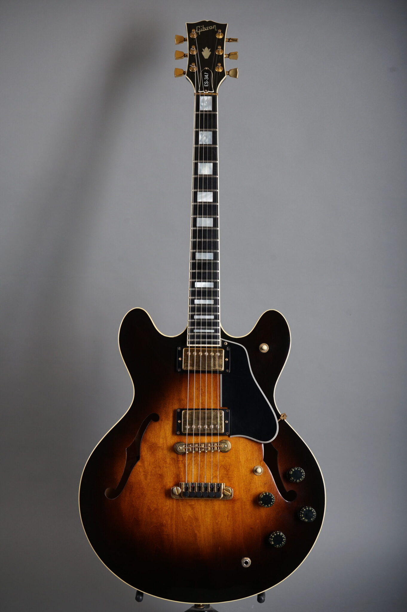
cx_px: 204
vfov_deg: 40.4
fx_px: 832
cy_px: 306
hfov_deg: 27.5
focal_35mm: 49
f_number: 9
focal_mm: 49
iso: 160
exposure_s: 1/160
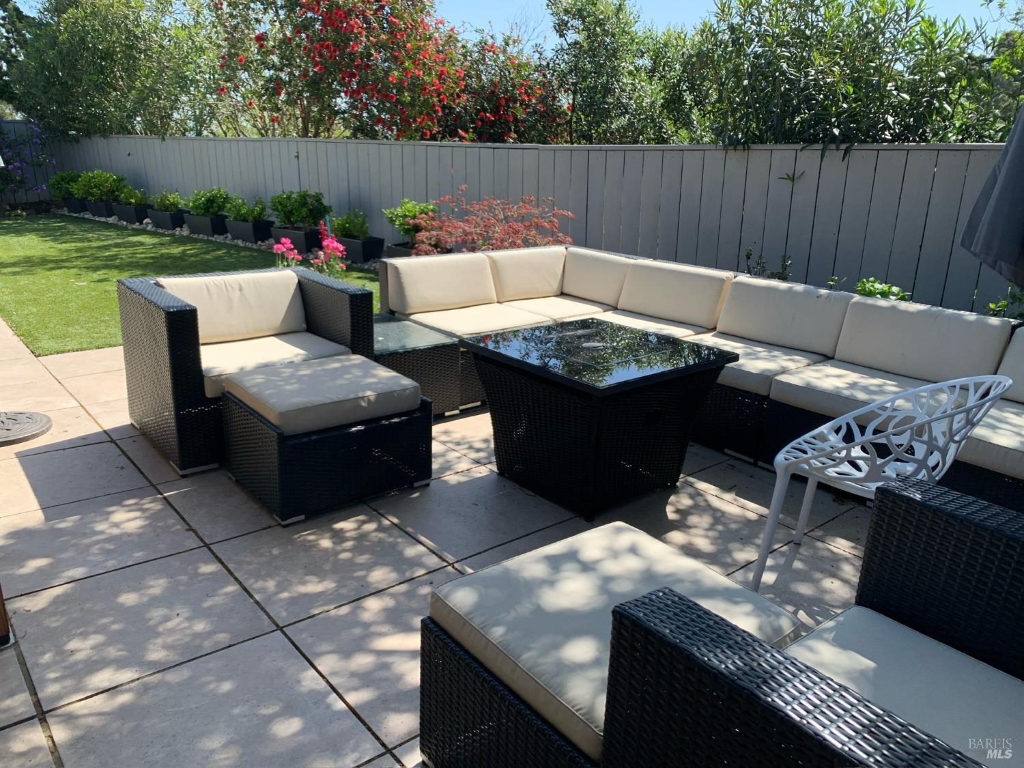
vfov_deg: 53.1
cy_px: 384
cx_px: 512
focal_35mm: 26
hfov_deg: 67.3
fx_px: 769
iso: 25
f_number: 1.8
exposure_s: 1/664
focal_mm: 4.25
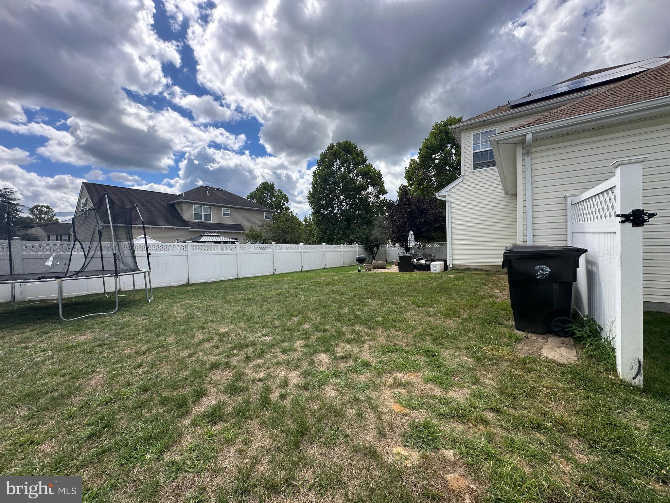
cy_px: 252
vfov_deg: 85.7
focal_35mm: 14
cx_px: 335
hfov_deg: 102.1
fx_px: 271
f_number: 2.2
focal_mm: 2.22
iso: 50
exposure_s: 1/1618
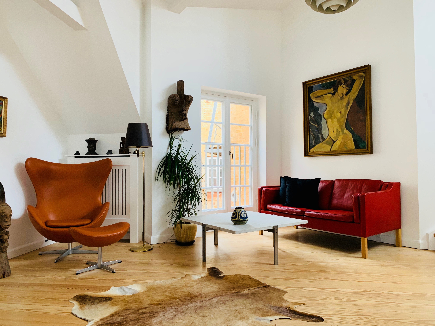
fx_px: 327
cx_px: 218
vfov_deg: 53.1
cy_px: 163
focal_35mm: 26
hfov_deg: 67.3
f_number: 1.8
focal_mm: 4.25
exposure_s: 1/60
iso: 100
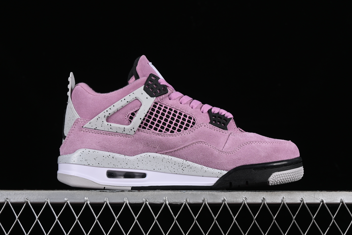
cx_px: 176
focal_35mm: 75
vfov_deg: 18.2
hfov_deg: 27.0
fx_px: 733
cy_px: 118
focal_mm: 50
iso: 160
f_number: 8
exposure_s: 1/80
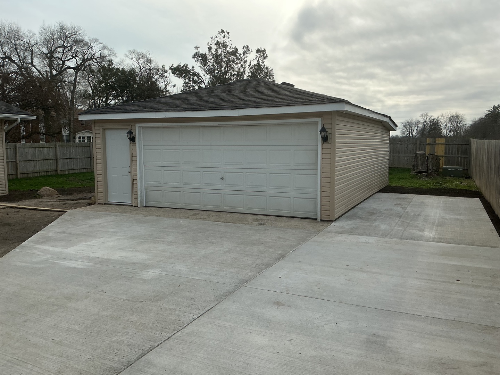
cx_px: 250
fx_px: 419
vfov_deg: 48.2
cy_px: 188
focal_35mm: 29
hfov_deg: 61.7
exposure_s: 1/2320
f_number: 1.8
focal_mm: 3
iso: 25
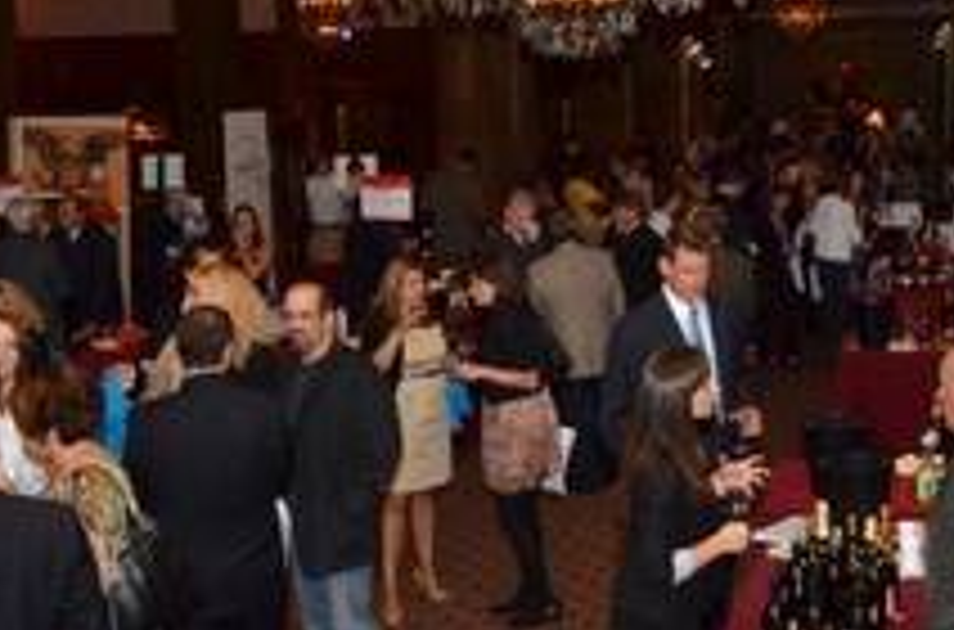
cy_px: 160
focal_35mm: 60
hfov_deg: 33.0
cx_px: 670
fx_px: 1590
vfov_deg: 22.2
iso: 1250
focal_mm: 17
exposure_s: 1/60
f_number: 5.6
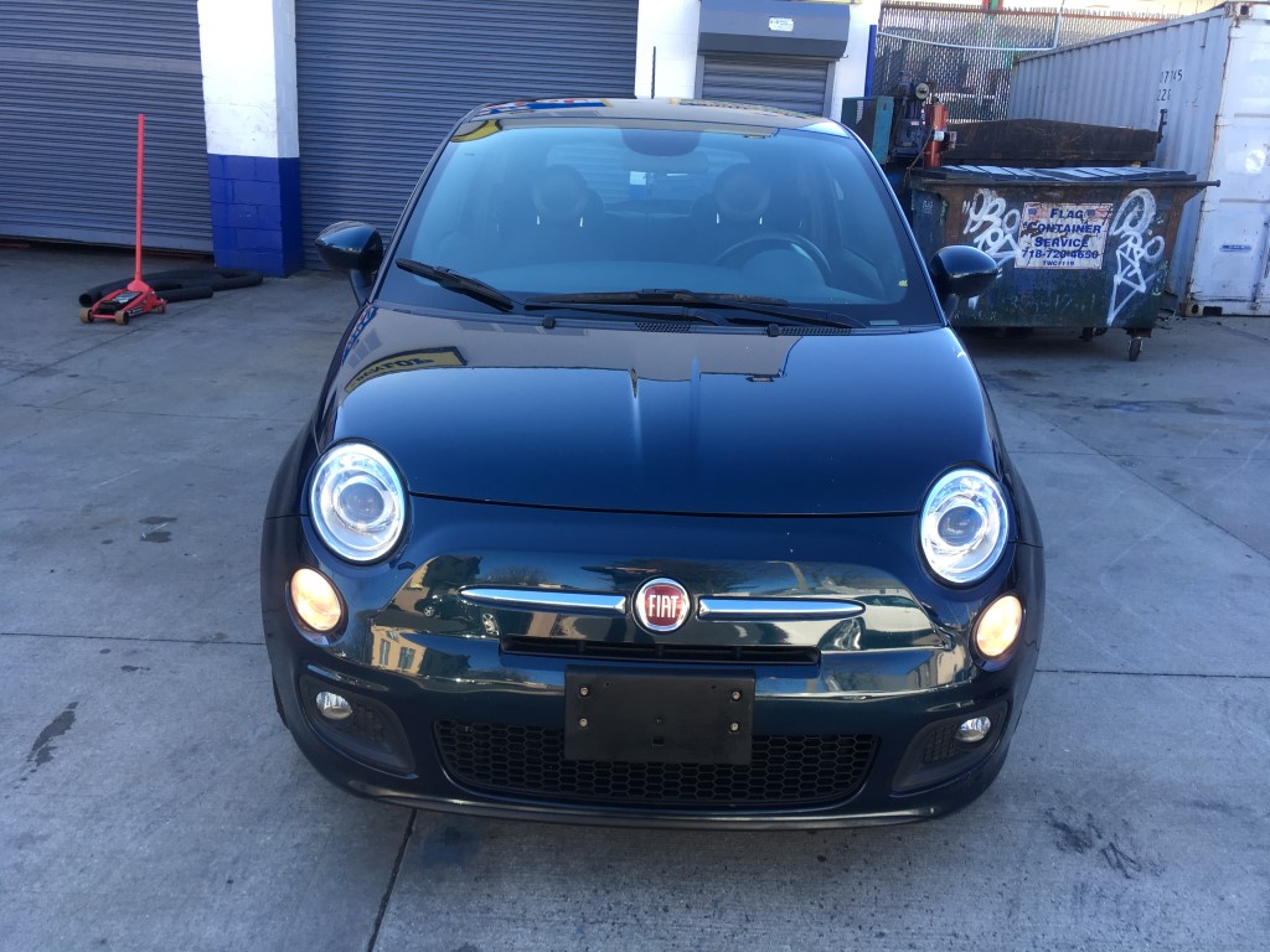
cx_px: 635
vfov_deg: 48.2
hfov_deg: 61.7
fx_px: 1064
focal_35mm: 29
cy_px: 476
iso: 25
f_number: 2.2
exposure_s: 1/120
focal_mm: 4.15
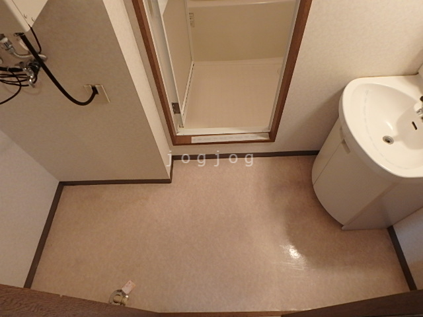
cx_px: 212
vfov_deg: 63.4
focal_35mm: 21
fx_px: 257
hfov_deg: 79.0
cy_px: 158
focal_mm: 3.7
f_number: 3.5
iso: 400
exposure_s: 1/30
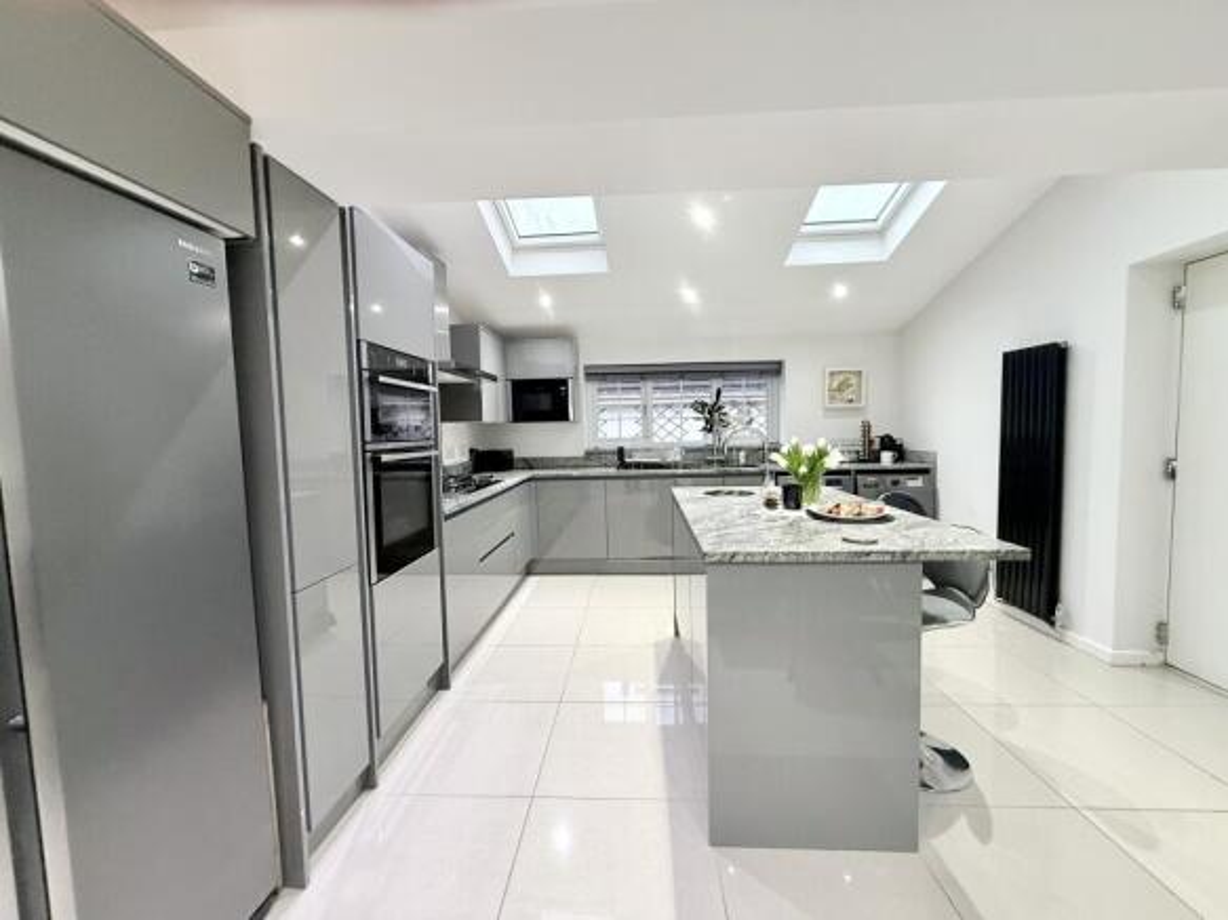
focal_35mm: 14
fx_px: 497
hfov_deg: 102.1
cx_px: 614
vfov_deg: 85.7
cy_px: 460
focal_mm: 2.22
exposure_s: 1/50
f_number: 2.2
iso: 400
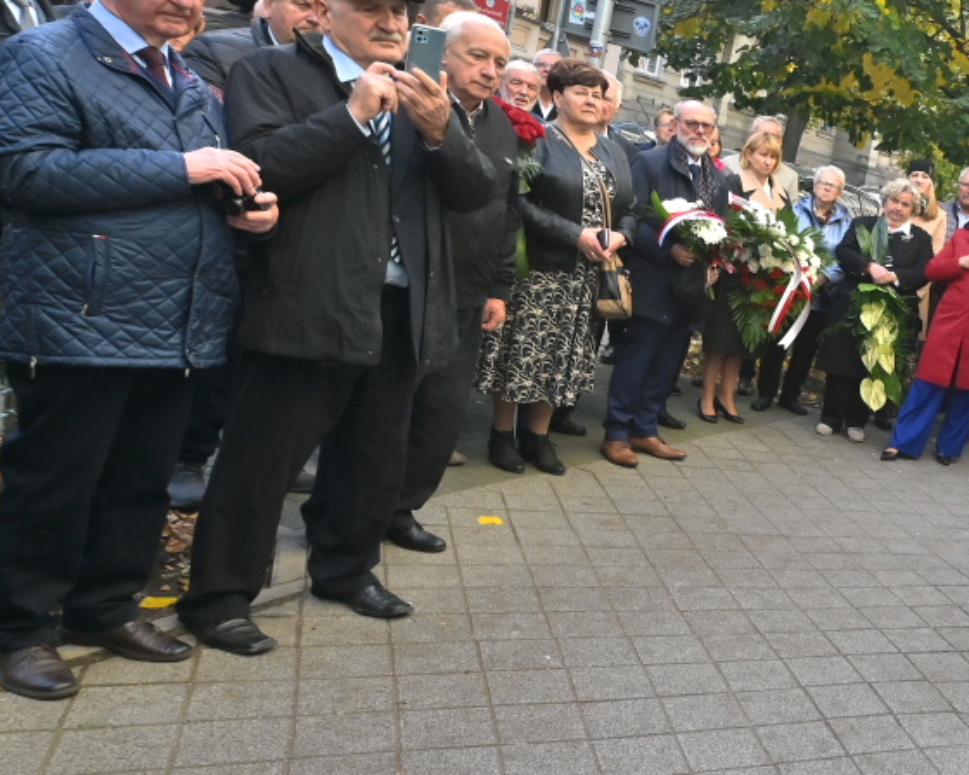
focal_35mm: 38
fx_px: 1090
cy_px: 401
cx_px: 1116
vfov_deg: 39.2
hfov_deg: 38.0
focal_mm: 14
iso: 125
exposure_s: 1/200
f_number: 6.3
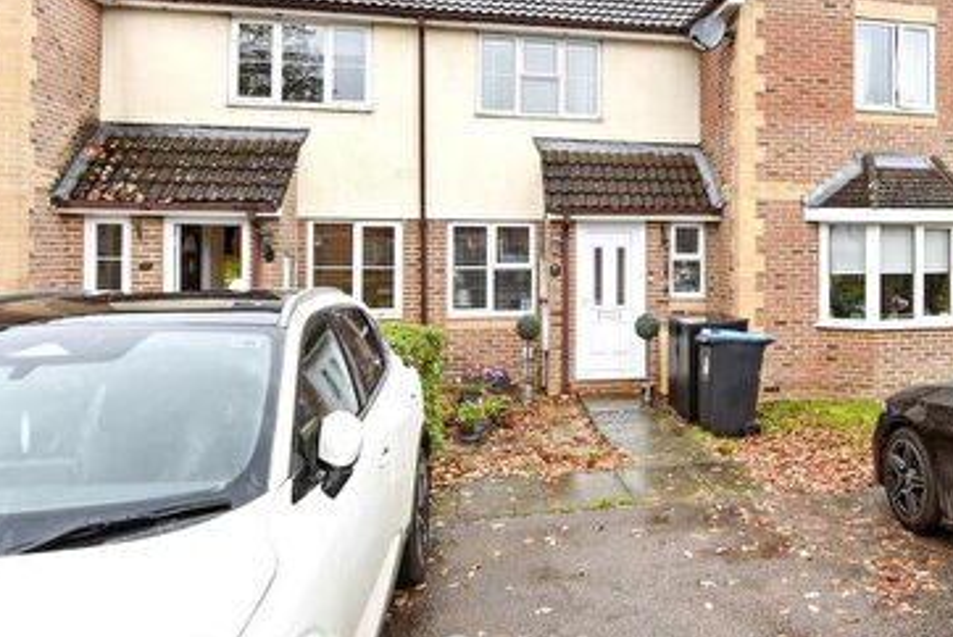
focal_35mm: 29
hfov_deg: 60.8
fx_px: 768
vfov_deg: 44.7
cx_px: 690
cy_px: 246
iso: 250
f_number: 8
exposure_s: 1/25
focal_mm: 10
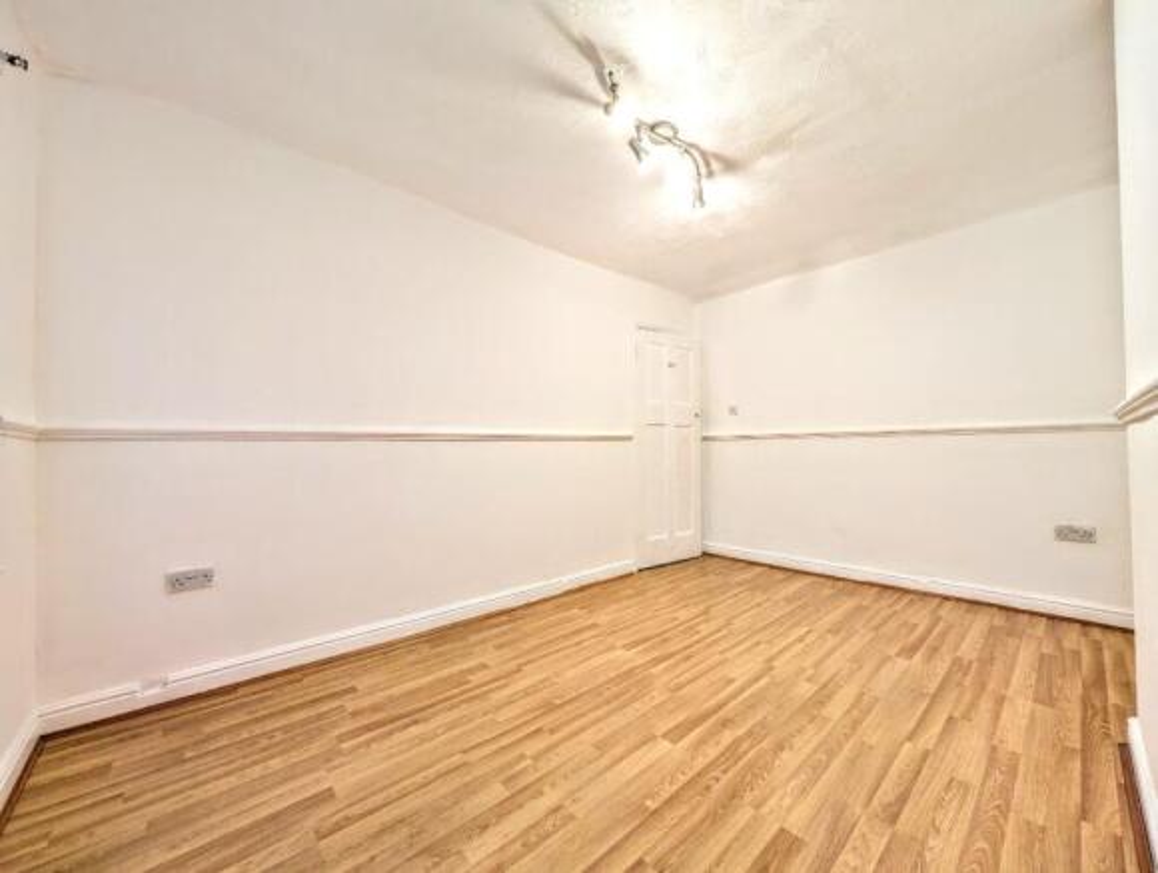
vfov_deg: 94.7
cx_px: 579
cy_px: 436
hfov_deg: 110.4
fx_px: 402
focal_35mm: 12
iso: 57
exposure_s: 1/31.9
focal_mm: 2.02
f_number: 1.7
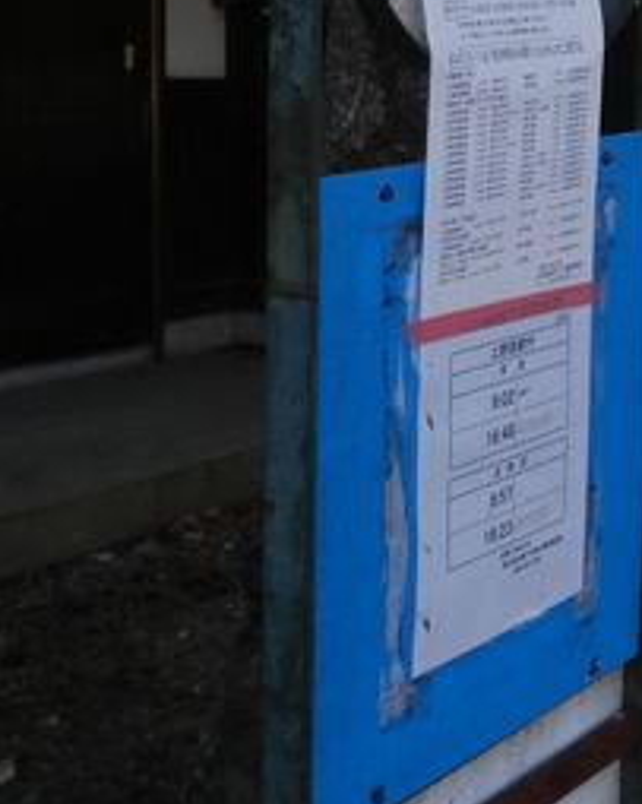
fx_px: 1830
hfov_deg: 17.5
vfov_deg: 24.4
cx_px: 1009
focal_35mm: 77
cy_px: 165
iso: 80
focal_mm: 4.5
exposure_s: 1/250
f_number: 3
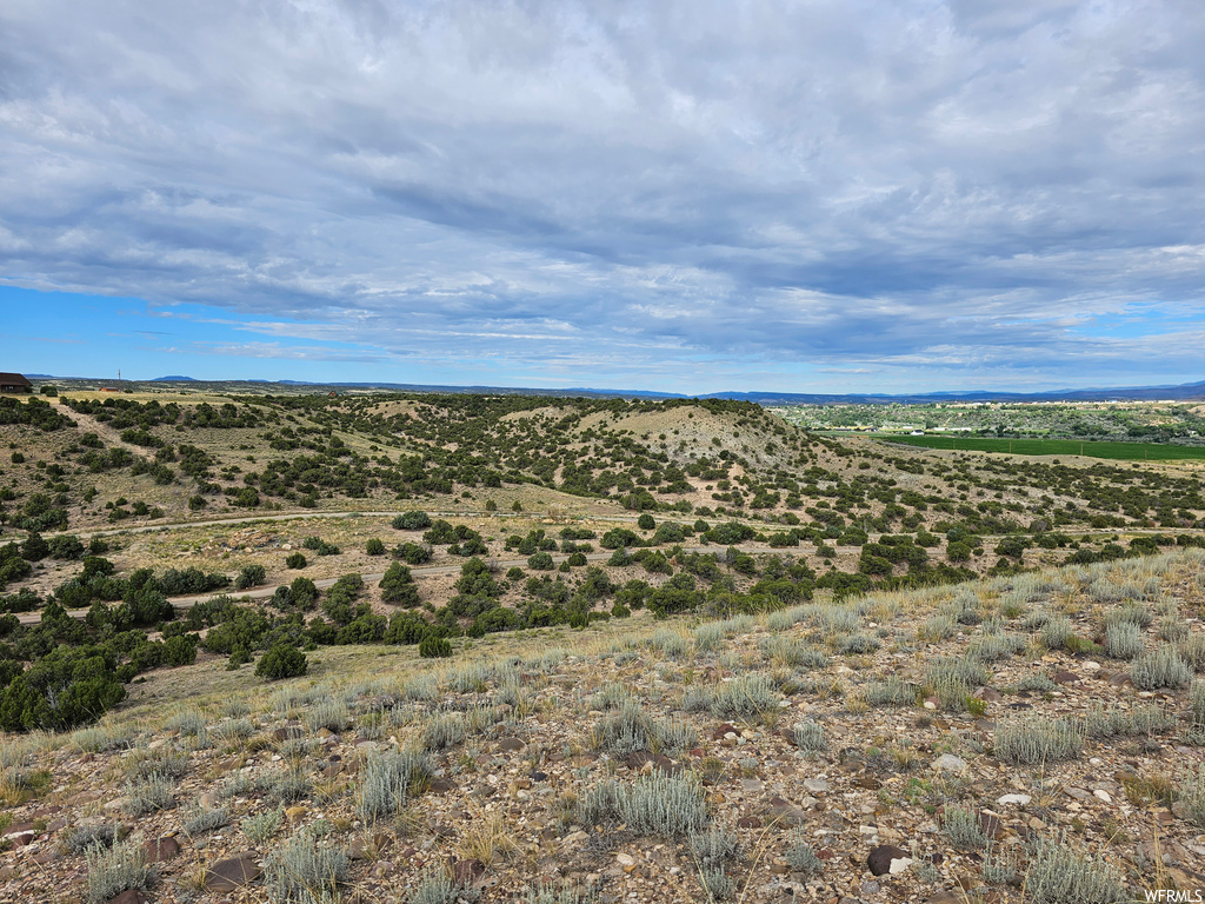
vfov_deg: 58.9
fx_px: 801
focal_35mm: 23
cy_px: 452
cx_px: 602
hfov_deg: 73.9
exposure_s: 1/937
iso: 10
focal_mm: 6.3
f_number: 1.7
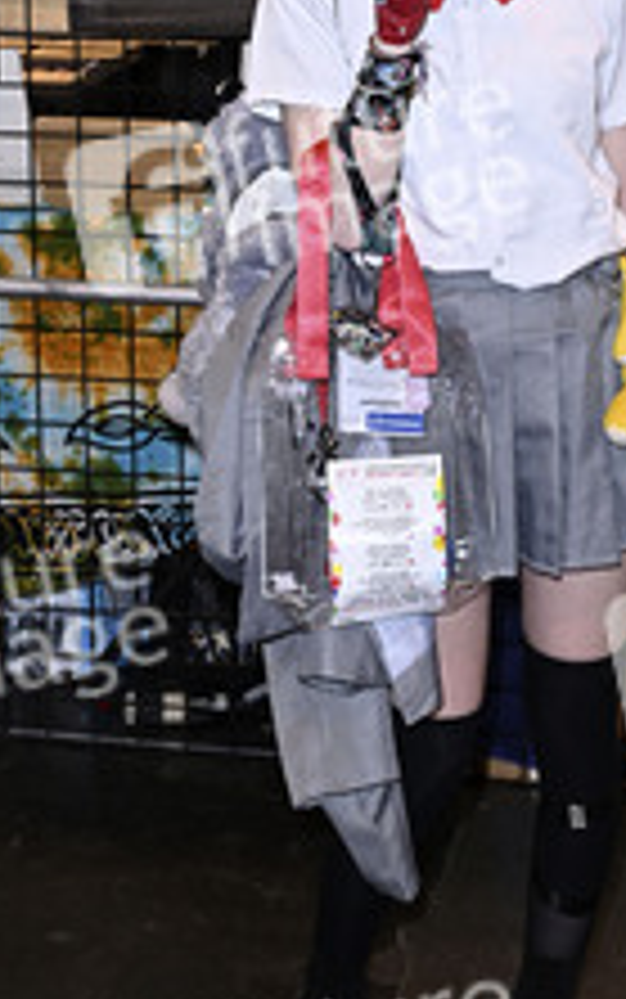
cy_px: 414
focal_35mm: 68
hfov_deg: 19.1
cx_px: 428
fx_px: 1854
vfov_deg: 30.1
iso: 1250
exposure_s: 1/250
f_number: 5.6
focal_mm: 37
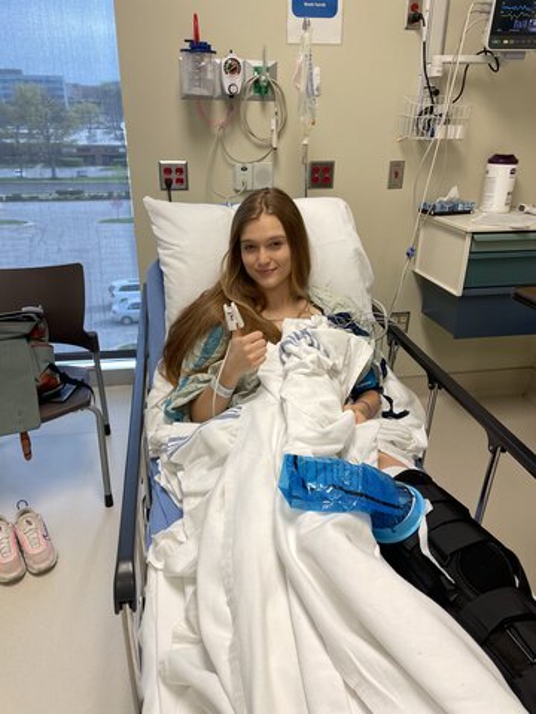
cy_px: 357
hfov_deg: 53.1
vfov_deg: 67.3
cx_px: 268
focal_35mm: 26
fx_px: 537
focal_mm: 4.2
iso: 64
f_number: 1.6
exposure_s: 1/120
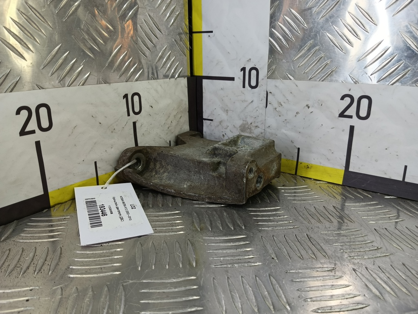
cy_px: 157
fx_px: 278
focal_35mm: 23
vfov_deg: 58.9
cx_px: 209
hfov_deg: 73.9
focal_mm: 4.11
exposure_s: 1/50
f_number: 1.6
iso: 103
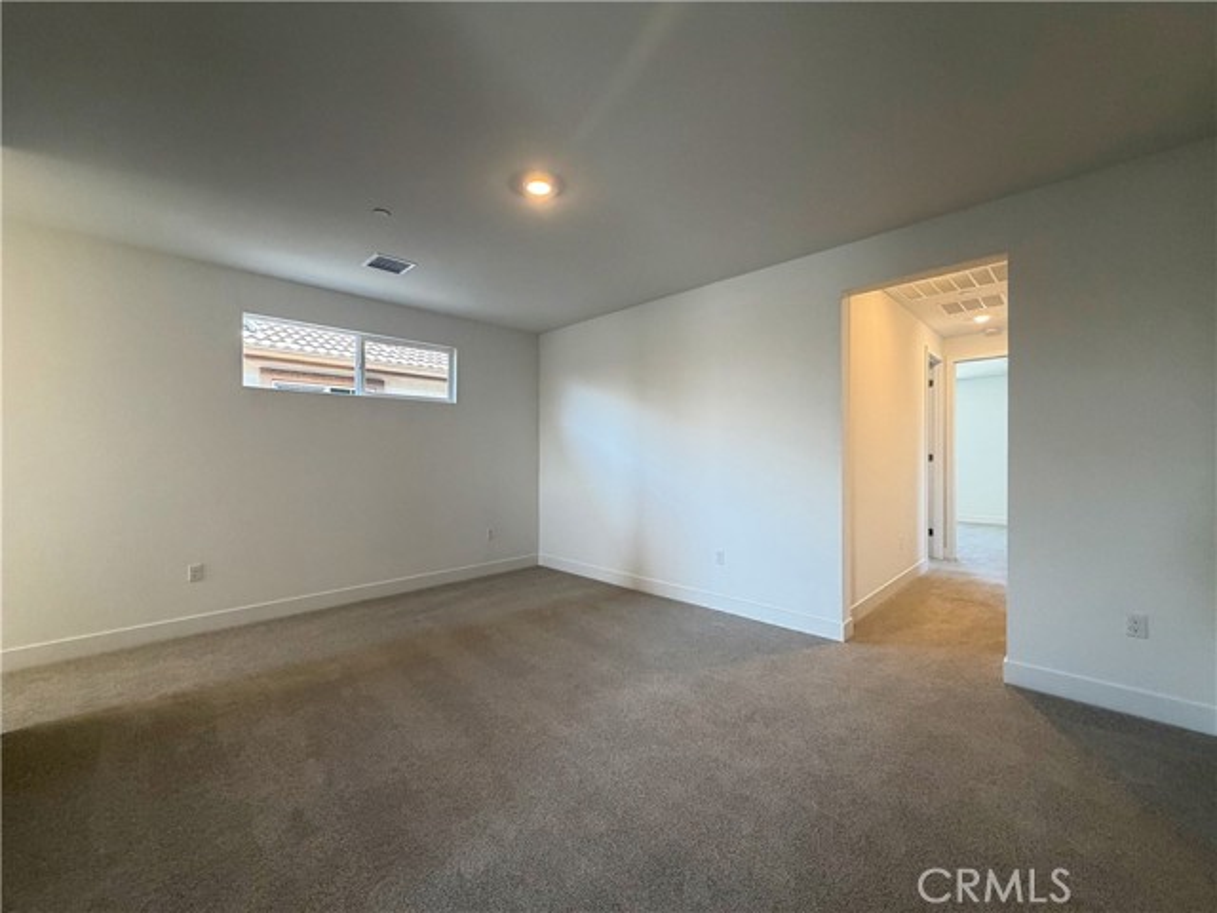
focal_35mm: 14
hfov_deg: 102.1
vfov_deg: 85.7
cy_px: 456
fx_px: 492
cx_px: 608
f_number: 2.2
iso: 250
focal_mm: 2.22
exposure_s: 1/120
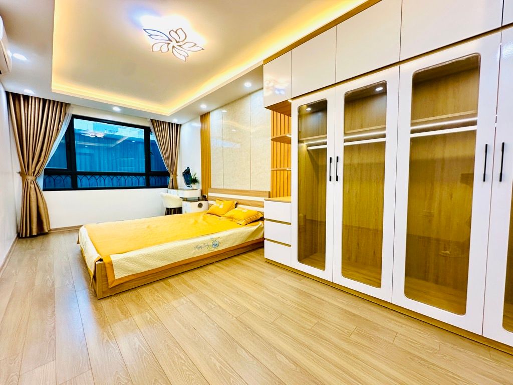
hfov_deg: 102.1
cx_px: 256
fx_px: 207
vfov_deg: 85.7
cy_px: 192
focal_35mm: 14
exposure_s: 1/100
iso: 125
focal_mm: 2.22
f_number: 2.2
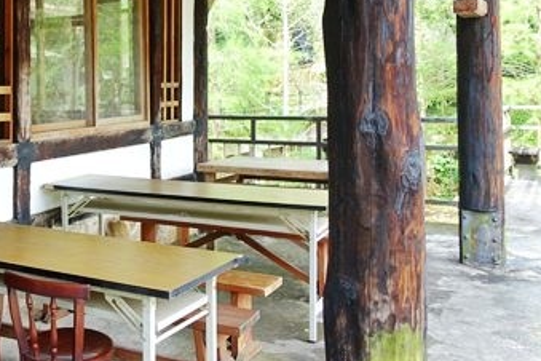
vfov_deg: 28.7
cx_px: 53
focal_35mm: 46
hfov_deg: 39.6
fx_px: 691
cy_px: 81
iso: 125
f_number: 3.2
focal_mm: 8.8
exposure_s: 1/80
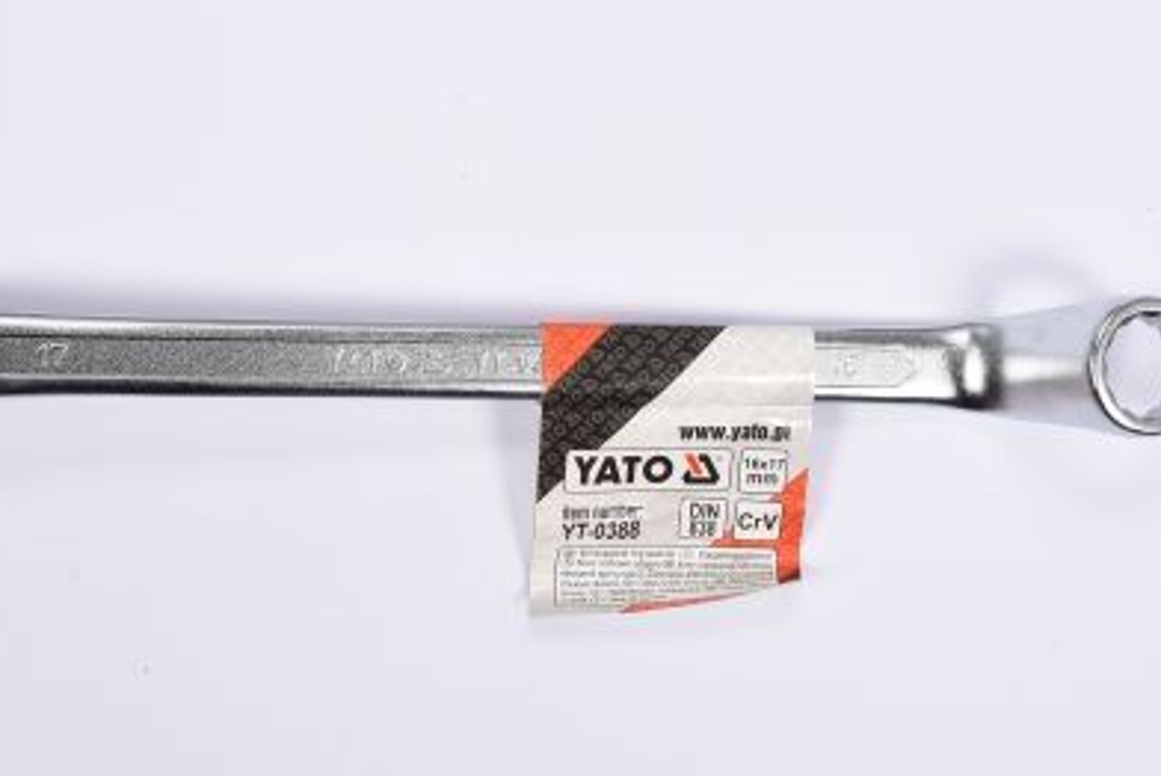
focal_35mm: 88
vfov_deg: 15.6
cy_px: 370
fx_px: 2840
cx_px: 464
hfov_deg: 23.1
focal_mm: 42
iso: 250
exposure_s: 1/125
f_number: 16
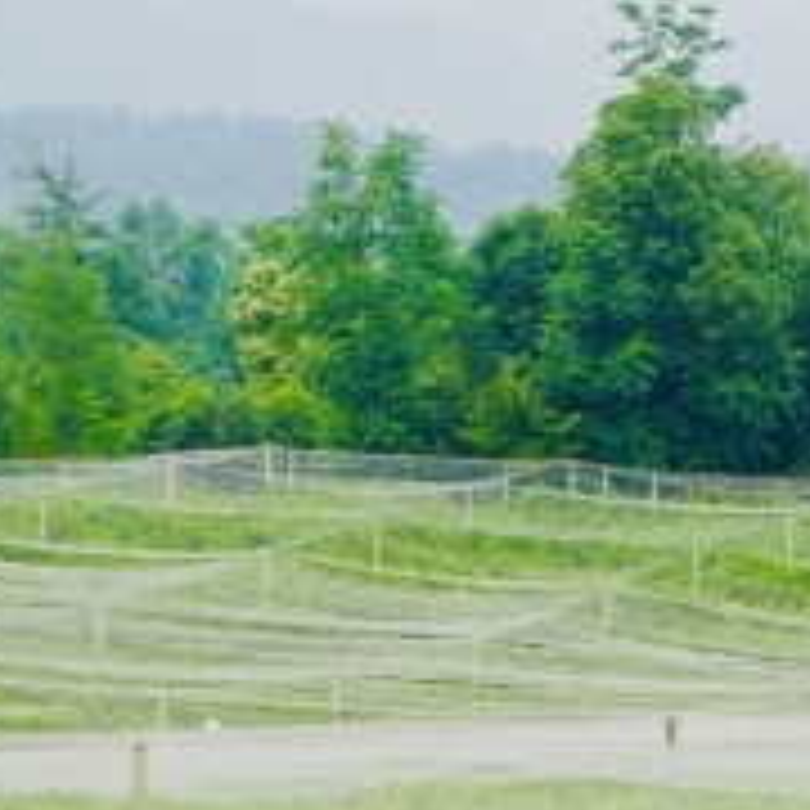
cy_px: 680
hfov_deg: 9.8
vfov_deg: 9.9
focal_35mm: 176
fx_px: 4659
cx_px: 886
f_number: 8
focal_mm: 62
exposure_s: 1/100
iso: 100
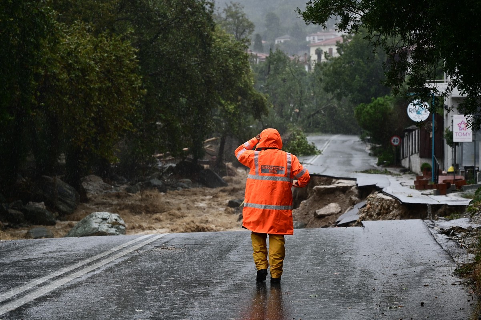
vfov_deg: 13.7
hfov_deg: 20.4
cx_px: 240
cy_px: 160
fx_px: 1335
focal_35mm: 100
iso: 400
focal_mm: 100
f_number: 5.6
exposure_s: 1/320
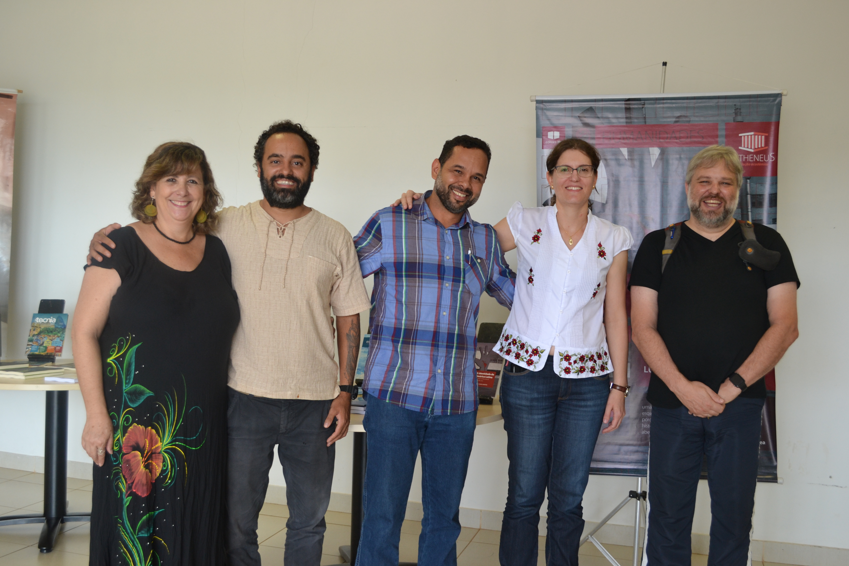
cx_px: 424
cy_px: 283
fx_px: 849
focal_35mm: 36
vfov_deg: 36.9
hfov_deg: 53.1
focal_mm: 24
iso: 400
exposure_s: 1/80
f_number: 5
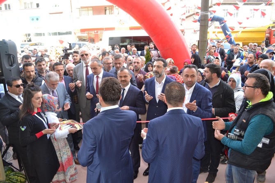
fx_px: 206
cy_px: 92
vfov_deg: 48.0
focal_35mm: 27
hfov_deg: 67.4
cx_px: 138
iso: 220
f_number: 4
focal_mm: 18
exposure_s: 1/125
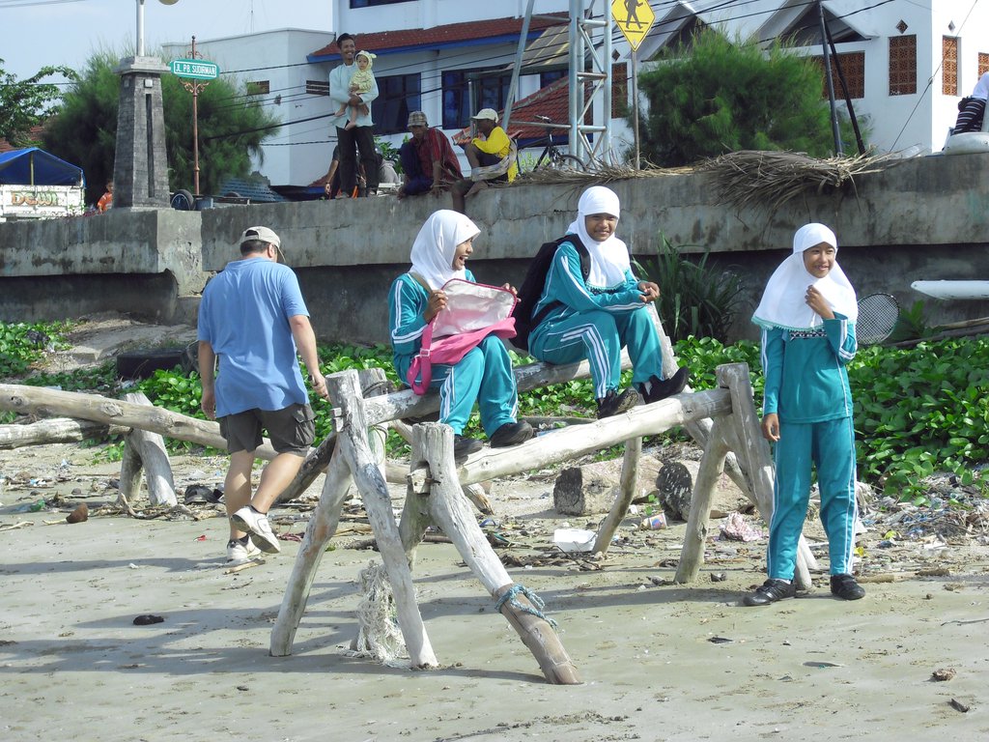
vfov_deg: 15.9
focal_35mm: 93
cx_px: 494
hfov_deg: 21.1
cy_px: 371
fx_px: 2657
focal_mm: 15.3
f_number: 4.7
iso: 100
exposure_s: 1/500
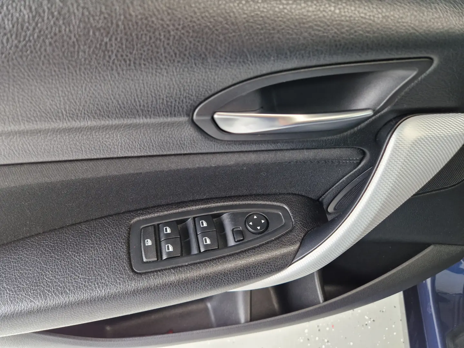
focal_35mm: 23
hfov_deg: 73.9
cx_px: 232
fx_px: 308
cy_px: 174
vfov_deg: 58.9
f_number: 1.8
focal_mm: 5.4
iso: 250
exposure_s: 1/100
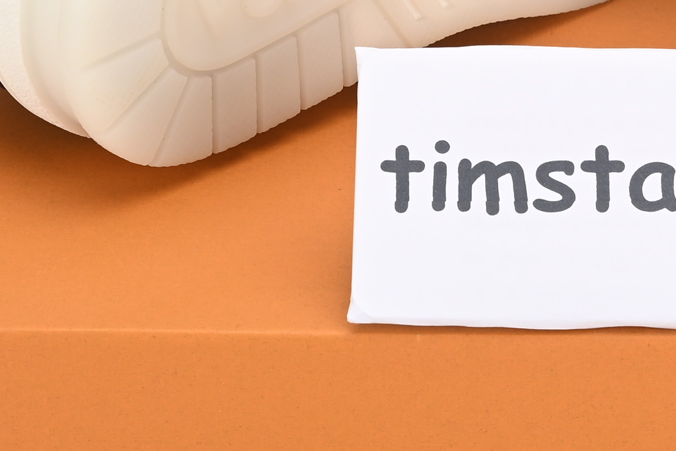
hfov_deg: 11.5
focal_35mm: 177
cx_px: 652
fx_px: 3324
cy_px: -13
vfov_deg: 7.7
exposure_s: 1/200
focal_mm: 41
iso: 100
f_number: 11
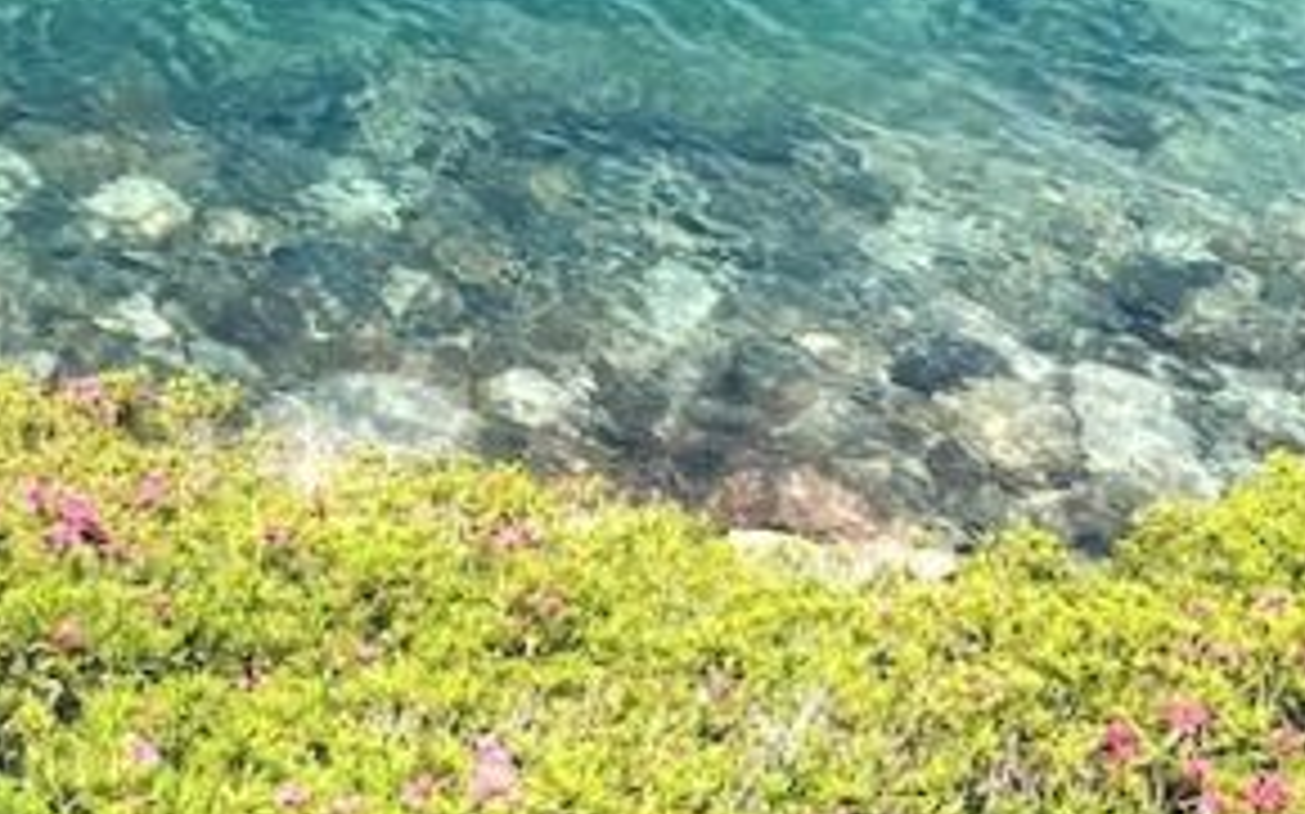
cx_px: -1233
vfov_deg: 11.4
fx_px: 4053
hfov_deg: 15.1
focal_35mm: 114
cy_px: 193
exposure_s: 1/1047
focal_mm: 5.96
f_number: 1.6
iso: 50
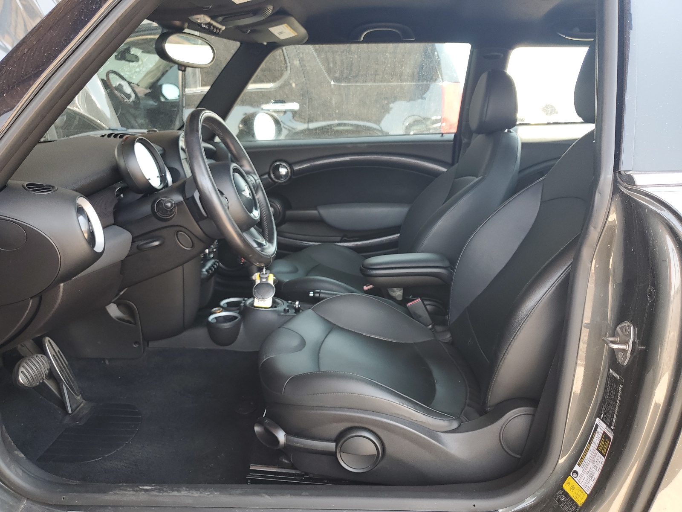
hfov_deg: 67.3
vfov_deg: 53.1
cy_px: 256
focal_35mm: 26
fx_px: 512
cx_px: 341
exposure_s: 1/120
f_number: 1.5
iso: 50
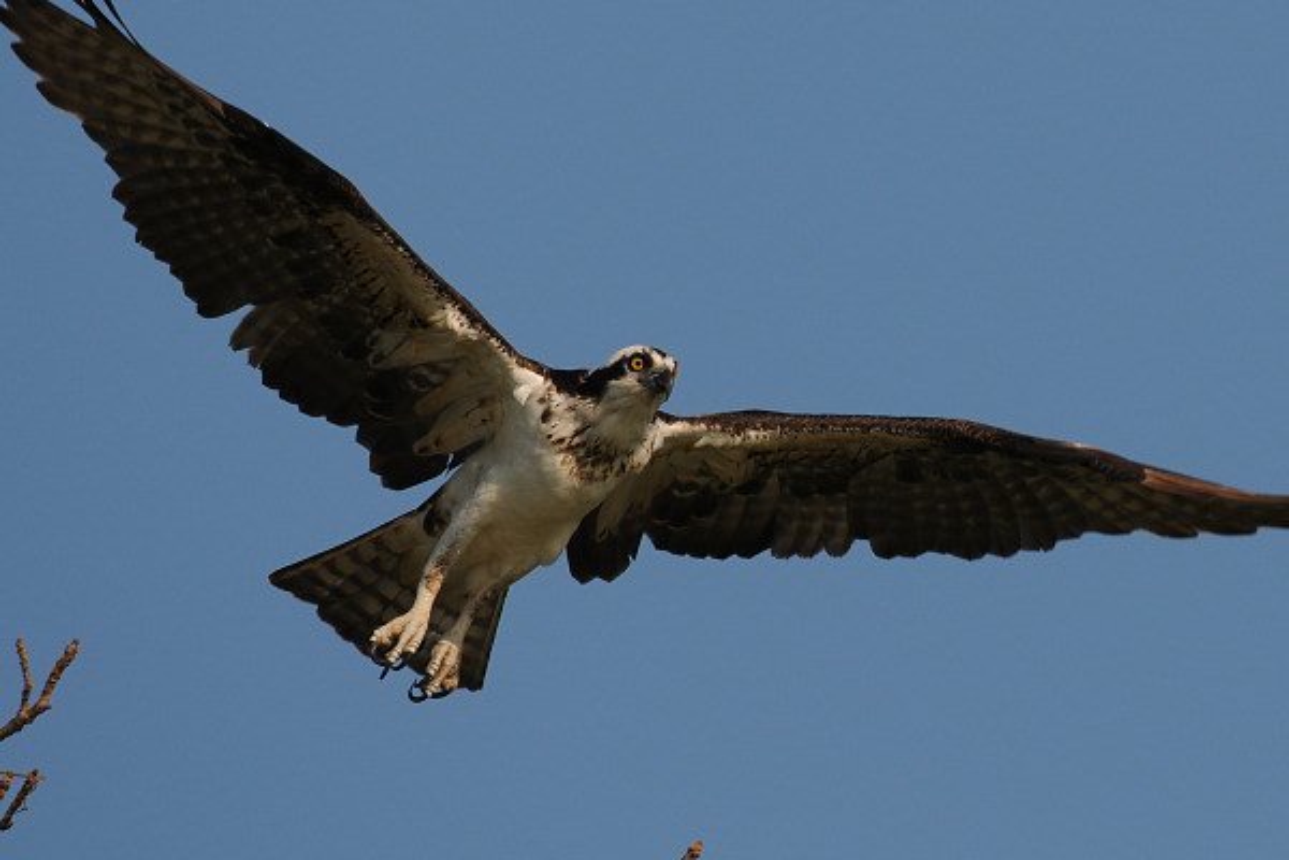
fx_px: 21482
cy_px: 430
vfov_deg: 2.3
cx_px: 644
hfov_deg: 3.4
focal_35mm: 600
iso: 200
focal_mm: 400
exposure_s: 1/1250
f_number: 5.6
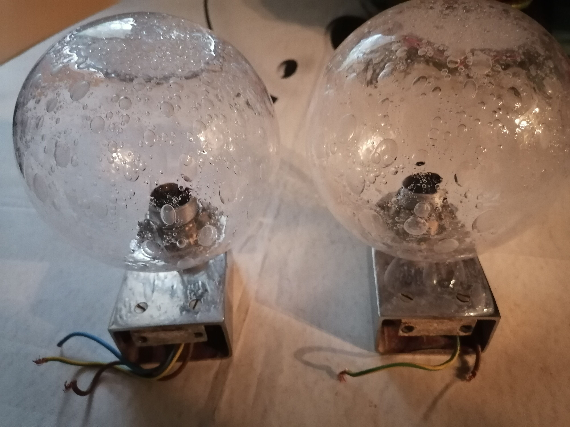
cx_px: 285
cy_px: 214
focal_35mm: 27
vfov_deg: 51.4
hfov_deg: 65.3
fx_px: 445
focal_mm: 5.3
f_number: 1.8
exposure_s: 1/25
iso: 1600
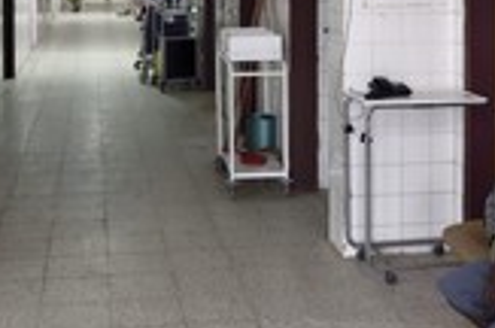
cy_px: -12
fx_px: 851
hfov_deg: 32.4
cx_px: 219
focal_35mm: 62
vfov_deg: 21.0
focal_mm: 24
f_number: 7.1
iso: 2500
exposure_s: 1/20
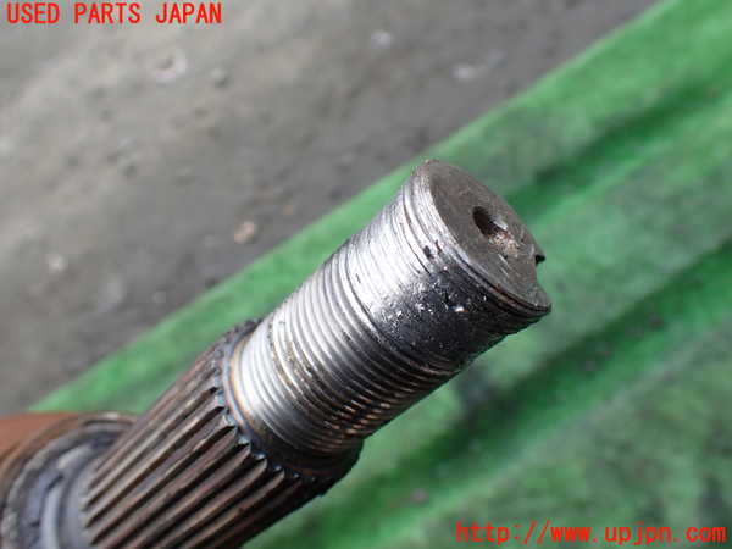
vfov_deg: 46.8
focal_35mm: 30
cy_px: 274
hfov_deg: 60.0
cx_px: 366
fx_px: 634
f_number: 3.2
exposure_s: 1/200
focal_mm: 5.4
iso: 100
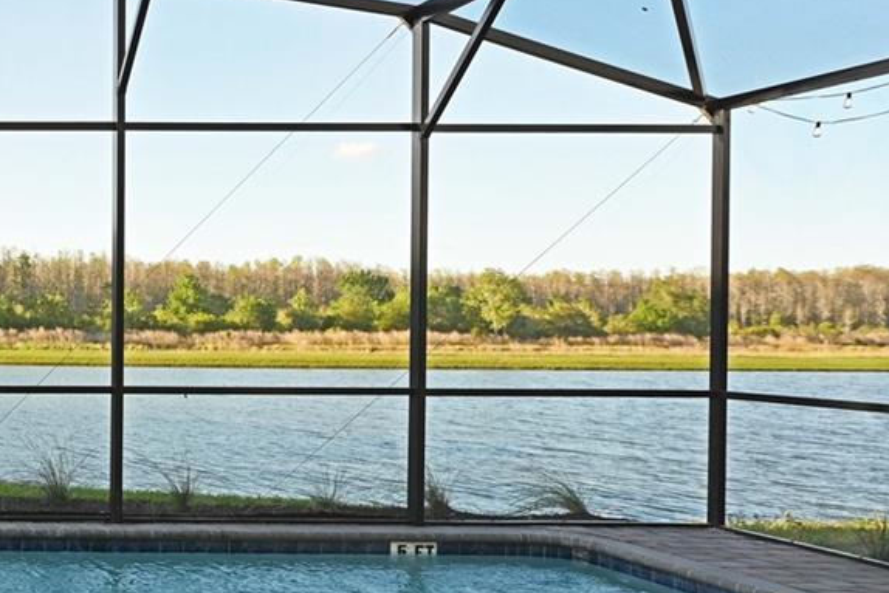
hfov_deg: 36.8
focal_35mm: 39
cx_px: -198
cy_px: 319
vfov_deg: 34.2
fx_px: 963
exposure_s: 1/250
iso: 200
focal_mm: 14
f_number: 5.6
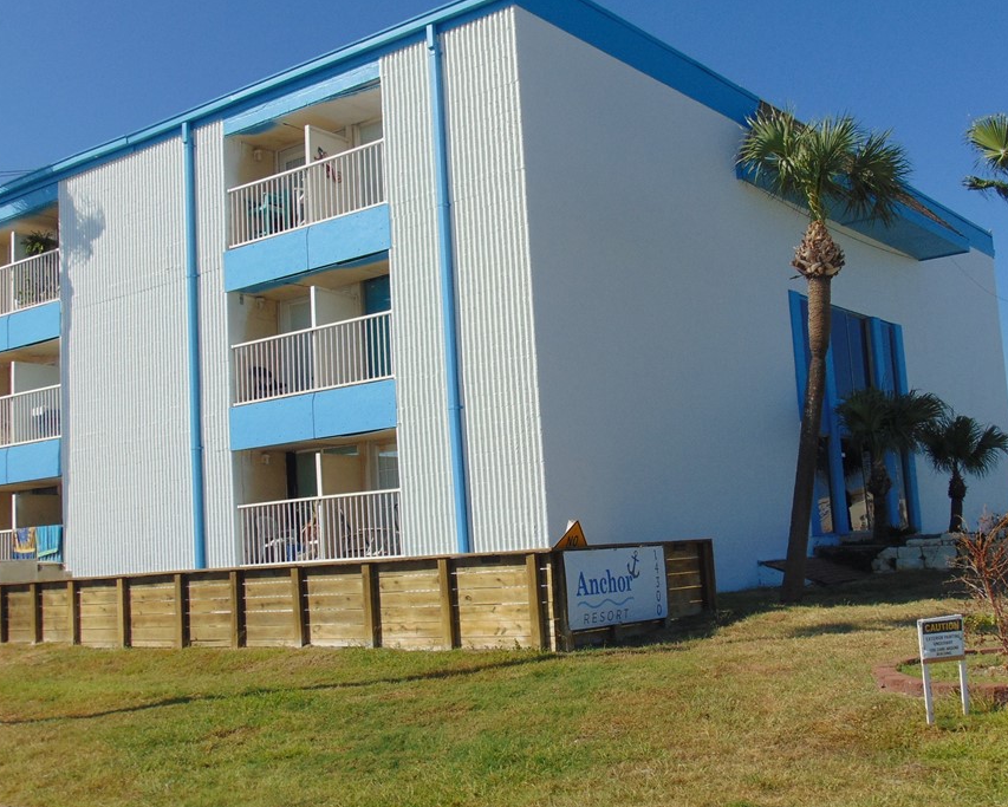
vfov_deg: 36.5
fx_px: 1224
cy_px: 409
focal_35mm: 41
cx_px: 512
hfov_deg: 44.8
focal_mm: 6.3
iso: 80
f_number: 8.3
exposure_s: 1/320
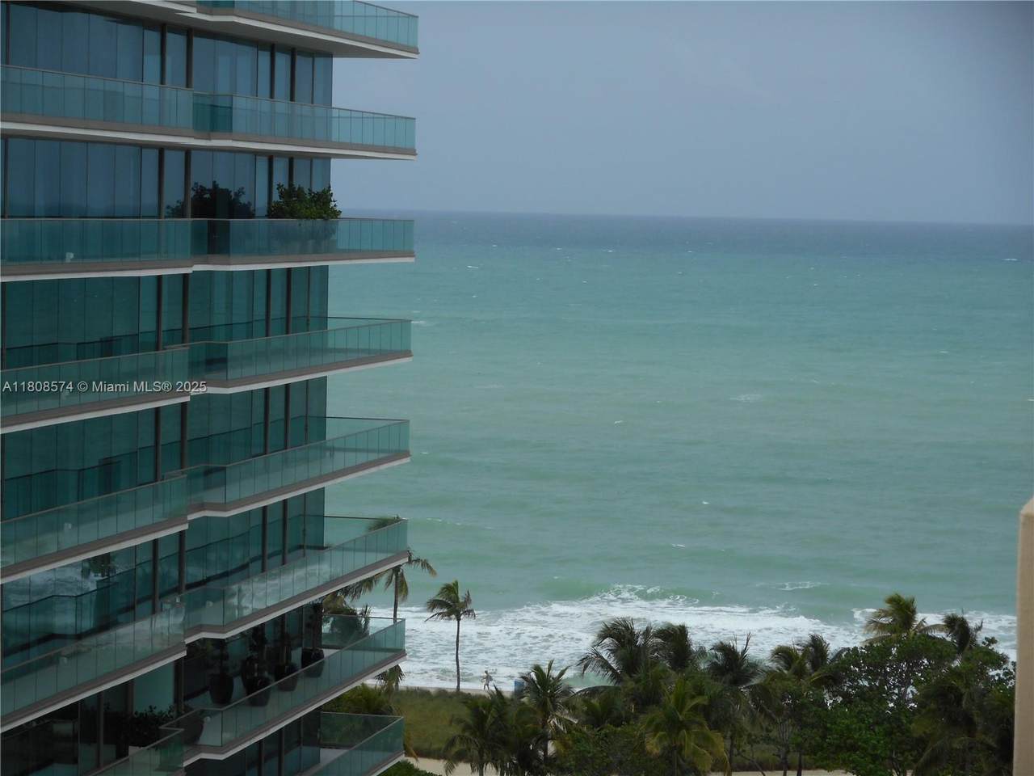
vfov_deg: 14.5
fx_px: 3047
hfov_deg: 19.3
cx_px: 517
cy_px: 388
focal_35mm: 102
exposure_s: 1/320
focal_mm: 18.2
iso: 80
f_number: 5.8
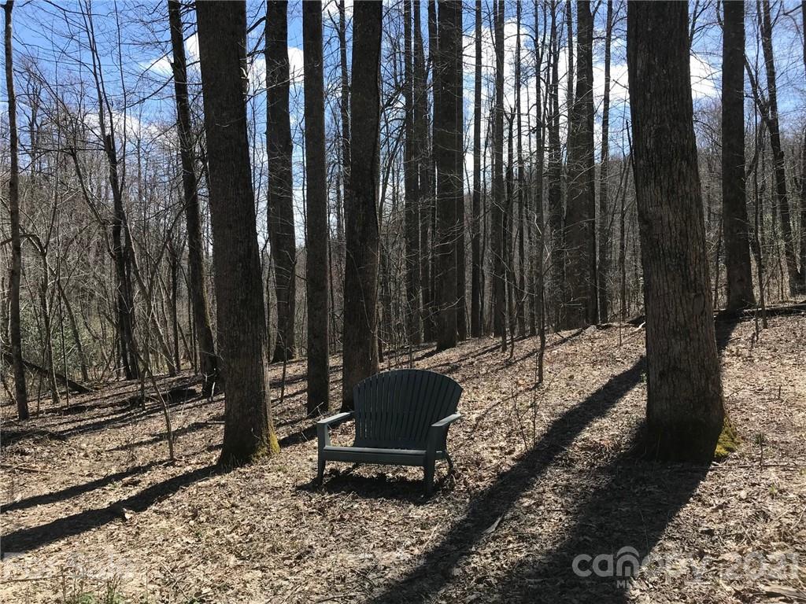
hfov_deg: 63.4
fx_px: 652
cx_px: 403
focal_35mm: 28
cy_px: 302
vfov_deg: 49.7
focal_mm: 3.99
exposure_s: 1/1212
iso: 20
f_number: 1.8
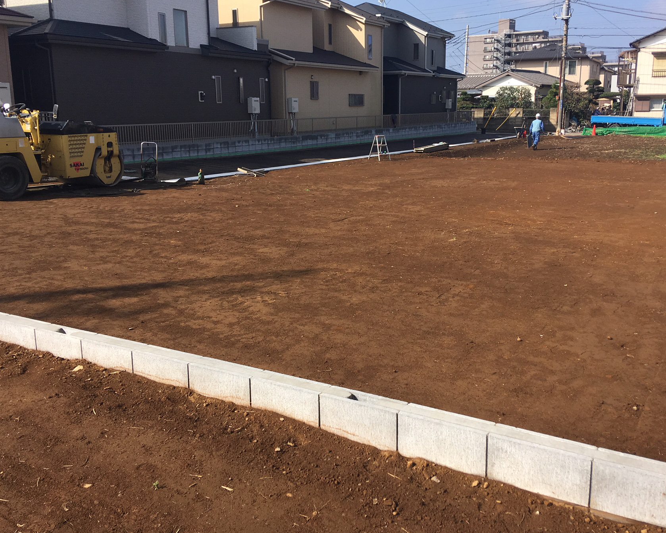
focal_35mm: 34
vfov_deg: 43.3
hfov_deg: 52.8
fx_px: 670
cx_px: 362
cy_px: 241
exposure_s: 1/1261
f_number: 2.2
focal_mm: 4.15
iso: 25
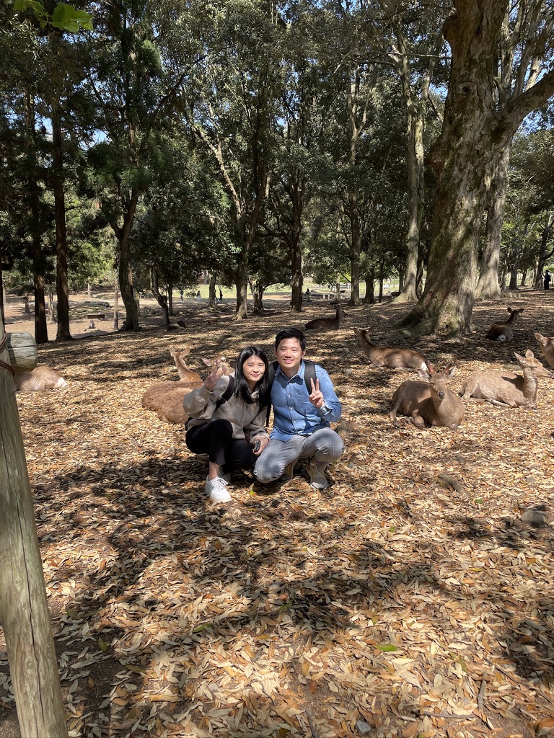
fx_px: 555
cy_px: 369
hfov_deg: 53.1
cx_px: 277
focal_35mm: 26
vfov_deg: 67.3
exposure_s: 1/963
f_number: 1.6
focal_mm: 4.2
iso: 32
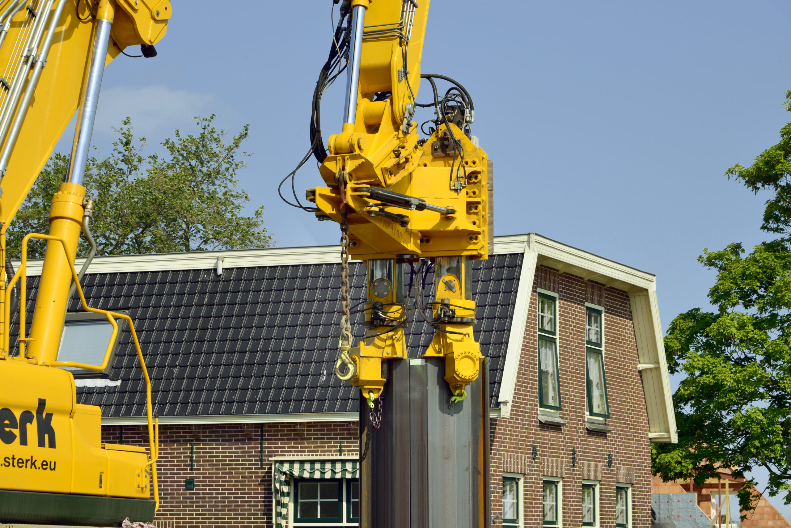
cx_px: 396
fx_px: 2462
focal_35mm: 112
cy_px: 264
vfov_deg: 12.2
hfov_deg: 18.3
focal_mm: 112
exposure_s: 1/400
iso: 200
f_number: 10
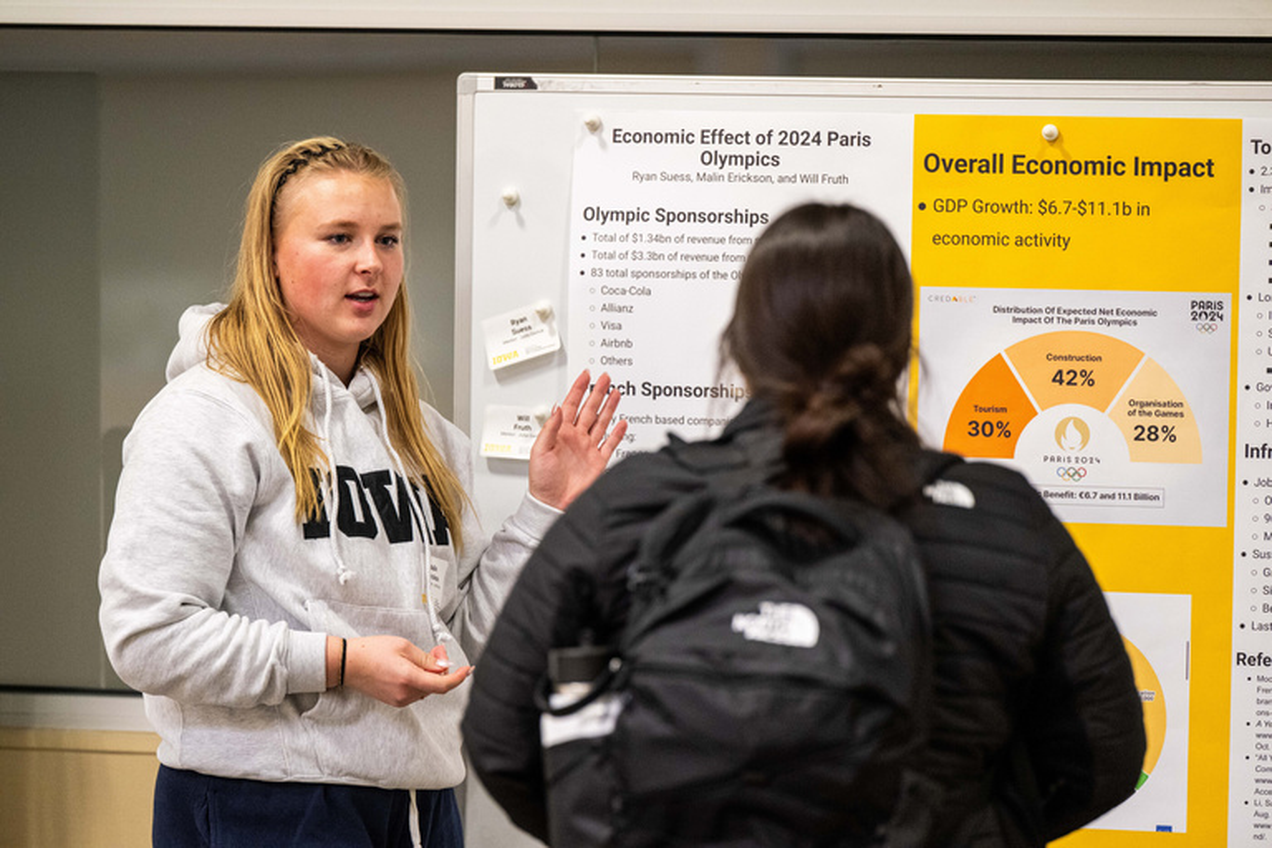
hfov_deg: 10.3
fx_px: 7066
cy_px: 424
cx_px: 636
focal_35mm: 200
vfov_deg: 6.9
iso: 3200
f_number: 3.2
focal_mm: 200
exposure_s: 1/200
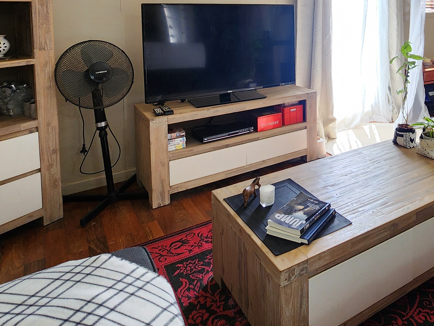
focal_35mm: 28
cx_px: 343
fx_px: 351
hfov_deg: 58.9
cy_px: 31
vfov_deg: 45.1
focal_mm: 2.2
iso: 100
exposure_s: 1/50
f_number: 2.2
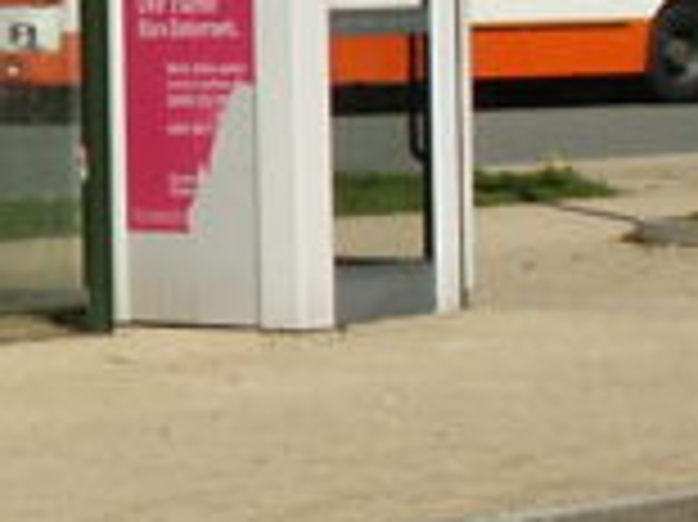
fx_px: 4795
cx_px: -1121
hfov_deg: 7.6
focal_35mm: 238
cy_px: 171
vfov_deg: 6.2
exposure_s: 1/500
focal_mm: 7.49
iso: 64
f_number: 6.7
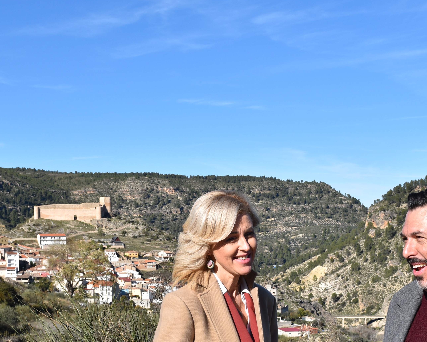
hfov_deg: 25.7
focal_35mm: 74
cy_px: 230
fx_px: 935
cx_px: 230
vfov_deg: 20.6
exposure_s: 1/400
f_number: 10
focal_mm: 30
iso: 200
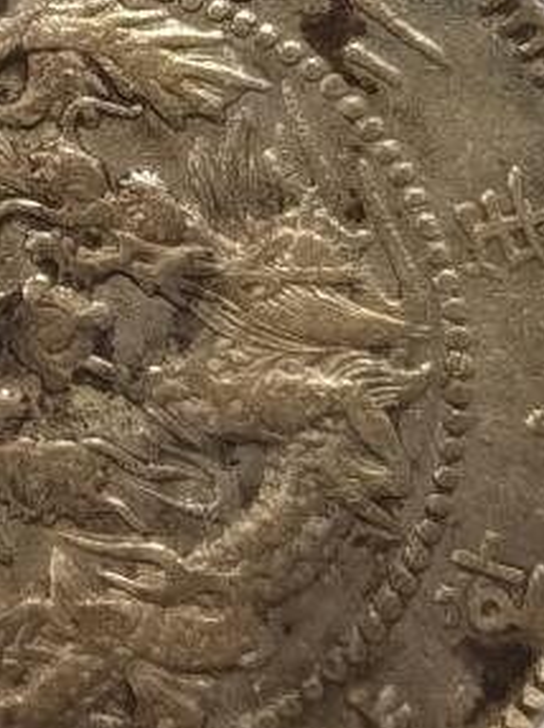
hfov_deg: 4.4
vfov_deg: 5.8
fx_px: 7135
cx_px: 46
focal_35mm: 340
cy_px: -280
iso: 160
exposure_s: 1/100
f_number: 16
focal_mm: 5.56
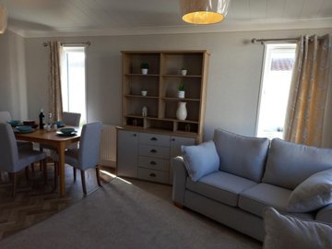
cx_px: 166
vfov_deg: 54.9
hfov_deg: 69.4
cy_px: 124
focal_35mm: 25
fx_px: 240
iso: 40
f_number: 2
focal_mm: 4.6
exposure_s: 1/50
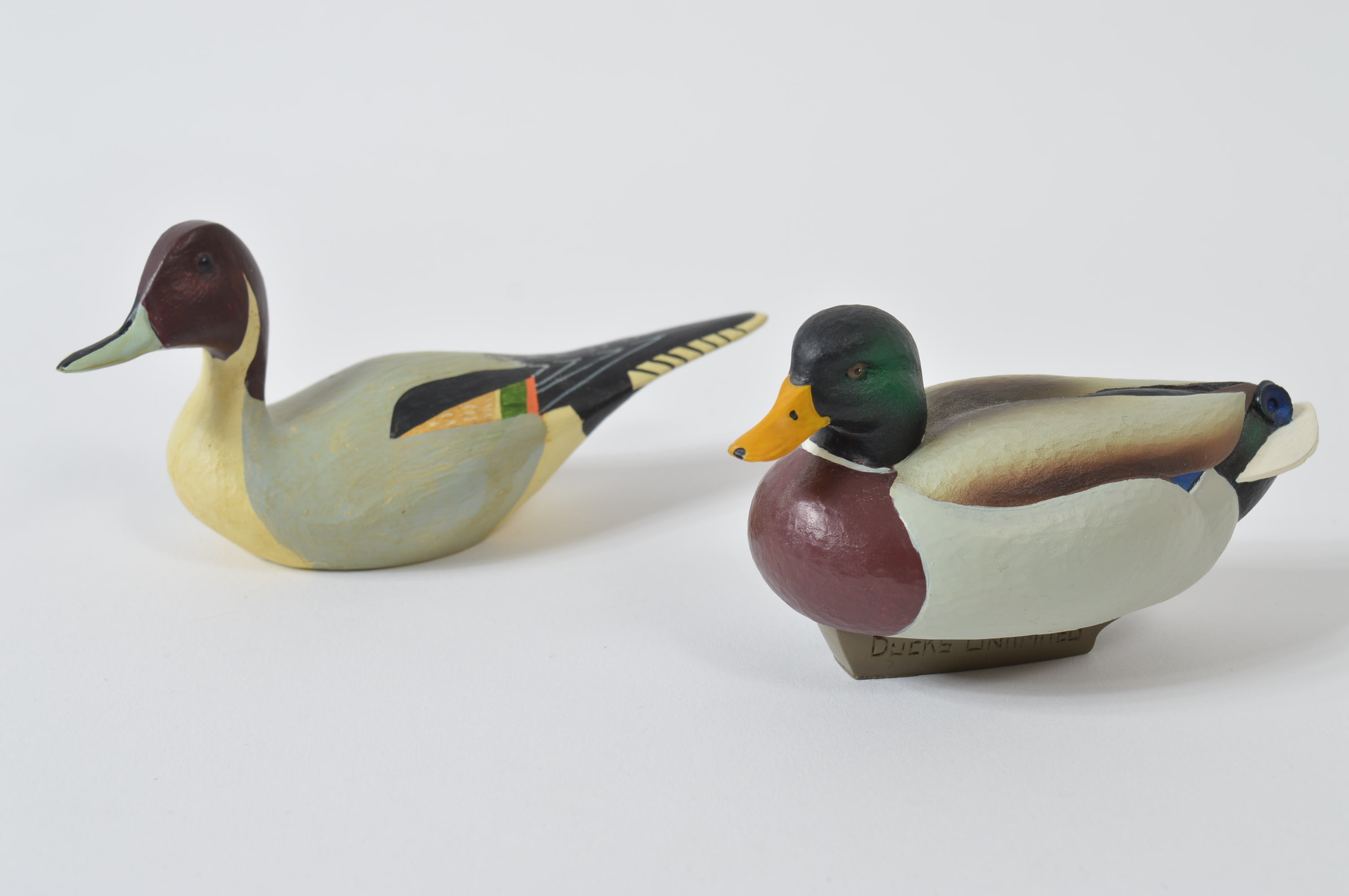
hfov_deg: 29.3
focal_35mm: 69
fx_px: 2583
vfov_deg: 19.7
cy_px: 448
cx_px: 674
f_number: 11
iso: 100
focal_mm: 46
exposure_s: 1/100
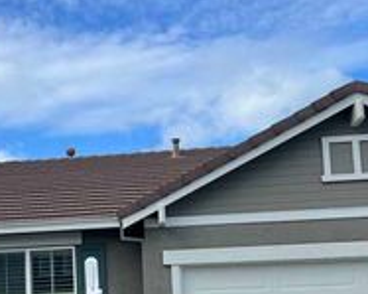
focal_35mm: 68
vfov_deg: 22.0
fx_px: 739
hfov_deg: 26.8
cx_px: 26
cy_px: 259
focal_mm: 5.7
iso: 50
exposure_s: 1/3257
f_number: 1.5
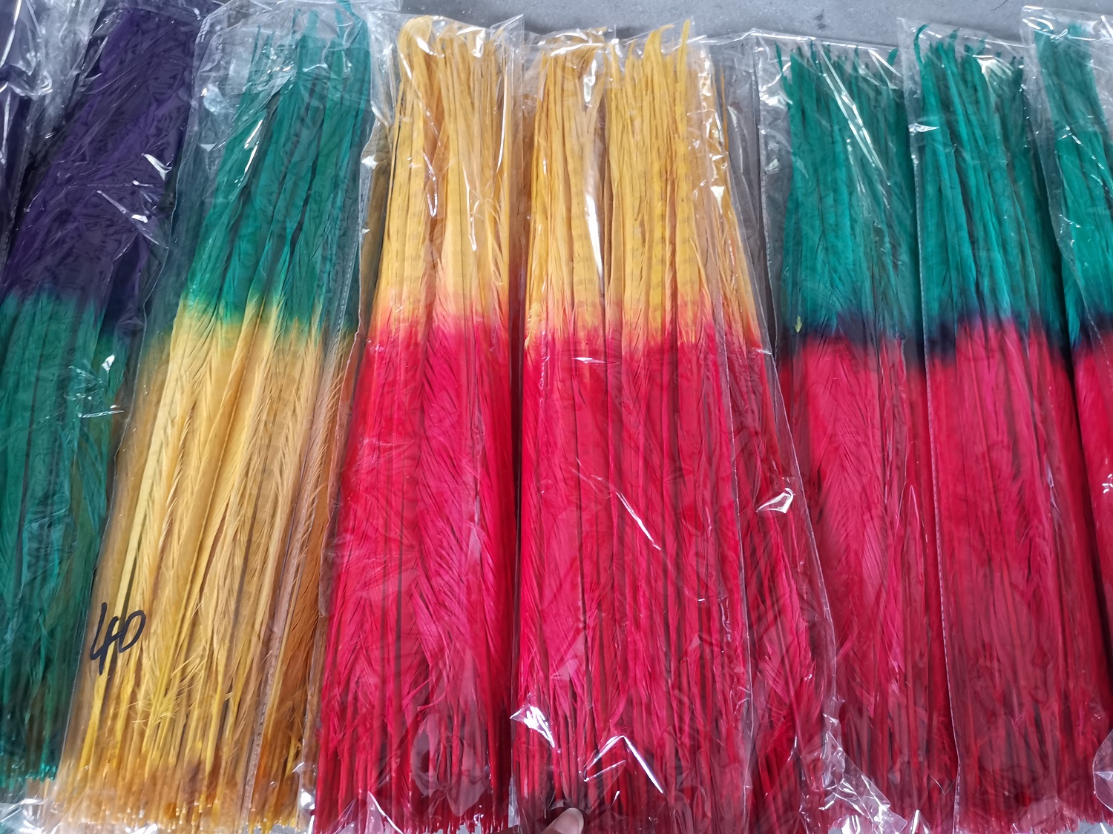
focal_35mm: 27
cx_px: 556
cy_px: 417
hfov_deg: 65.3
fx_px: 868
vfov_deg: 51.4
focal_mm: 4.75
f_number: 1.8
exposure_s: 1/33.3
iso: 400
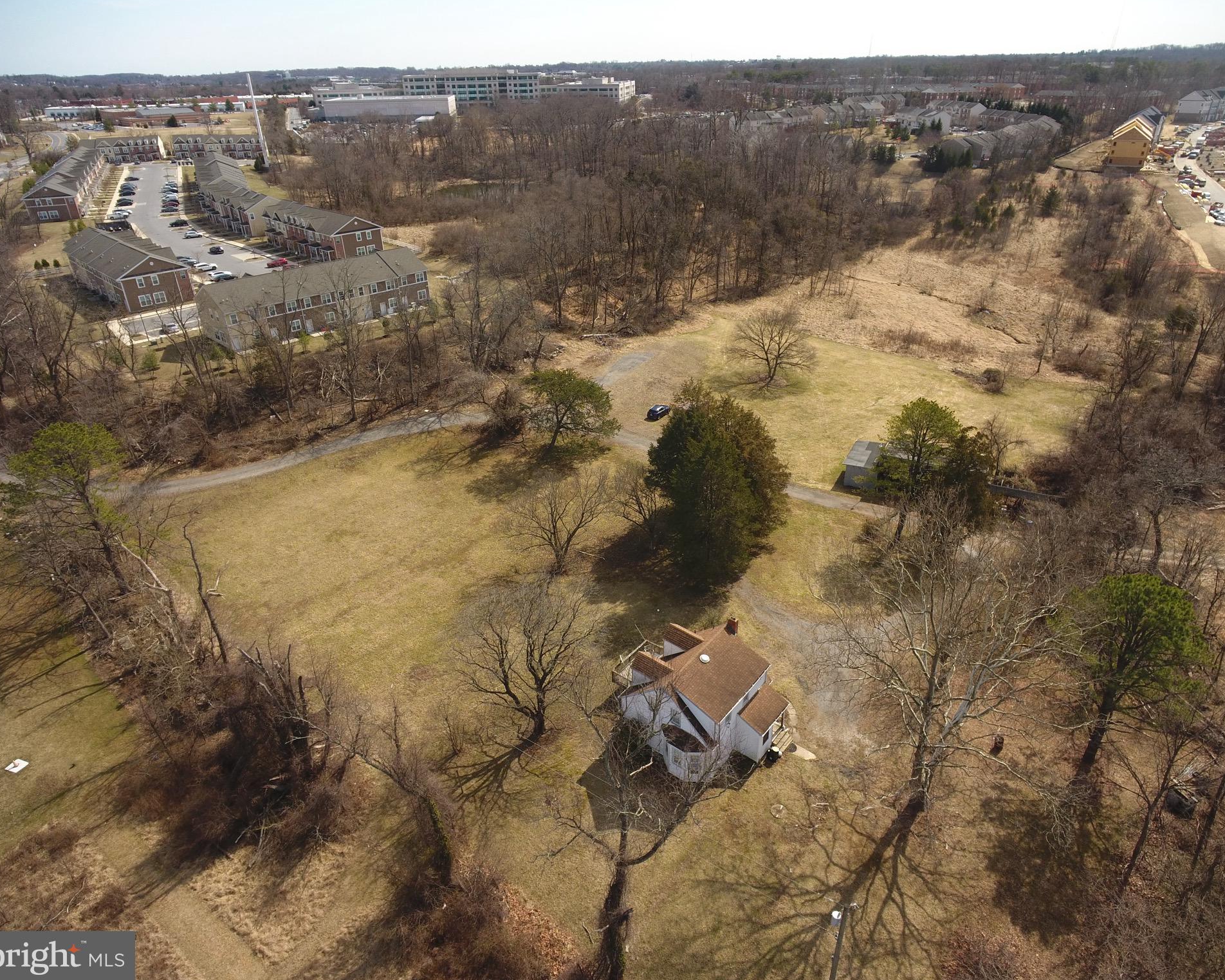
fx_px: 761
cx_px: 633
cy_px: 490
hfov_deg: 77.6
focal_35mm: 21
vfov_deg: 65.5
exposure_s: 1/561
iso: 100
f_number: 2.8
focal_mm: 3.61
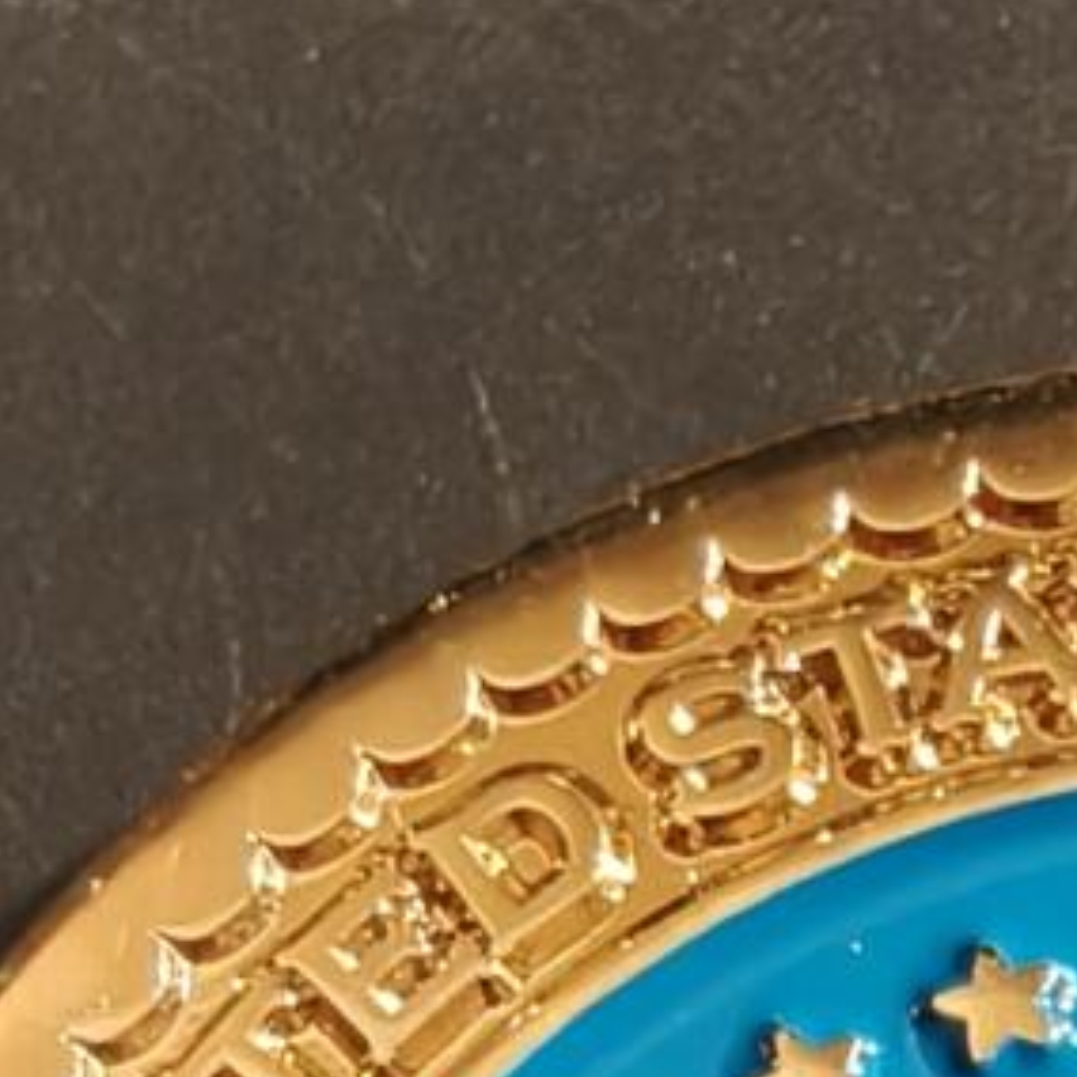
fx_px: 4541
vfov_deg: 11.8
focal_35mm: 129
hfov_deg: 13.1
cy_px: 2298
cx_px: 1403
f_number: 2
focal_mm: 2.32
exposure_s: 1/50
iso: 320
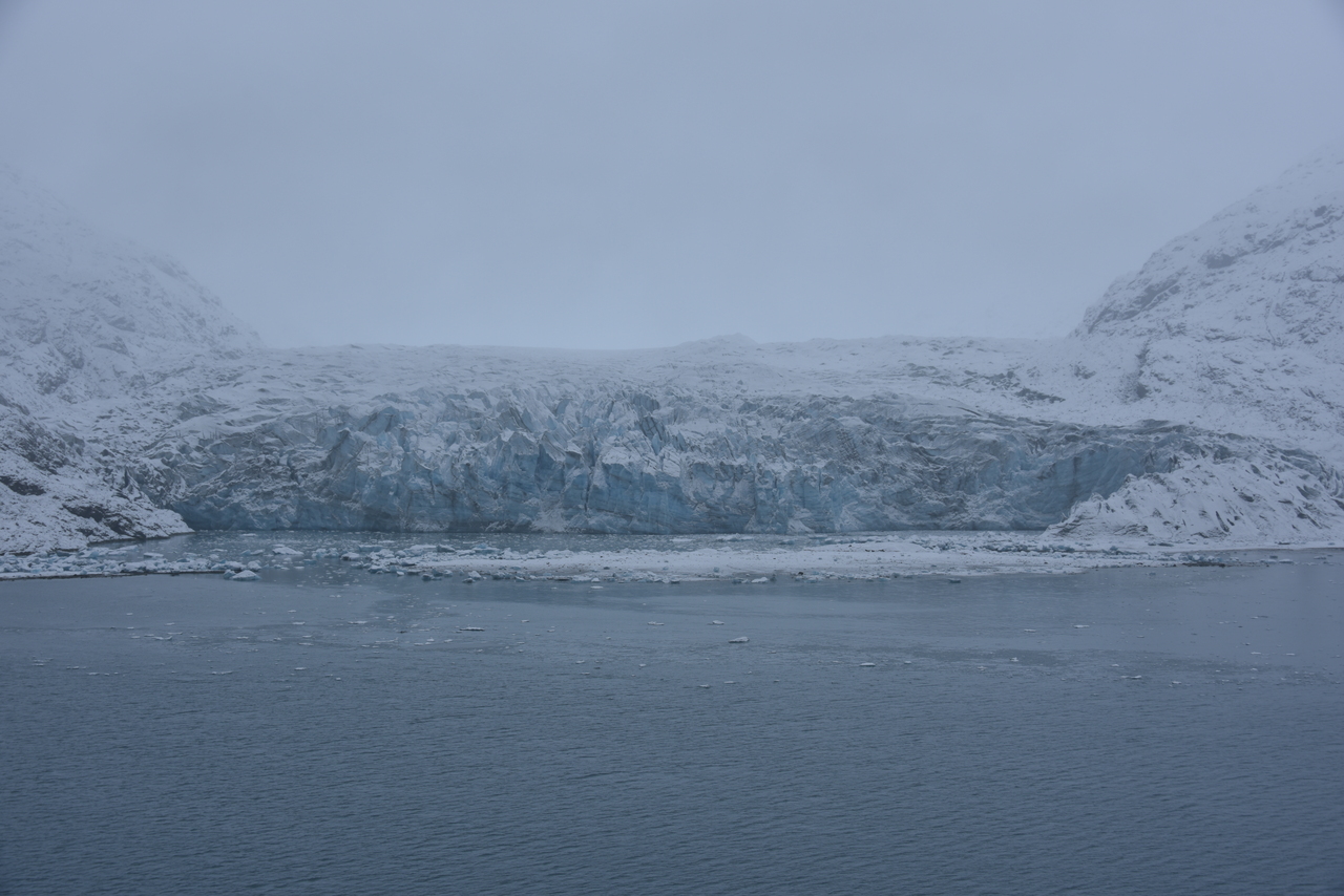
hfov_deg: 41.1
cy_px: 448
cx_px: 672
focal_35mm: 48
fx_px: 1792
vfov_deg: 28.1
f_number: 7.1
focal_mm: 48
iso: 100
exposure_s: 1/200
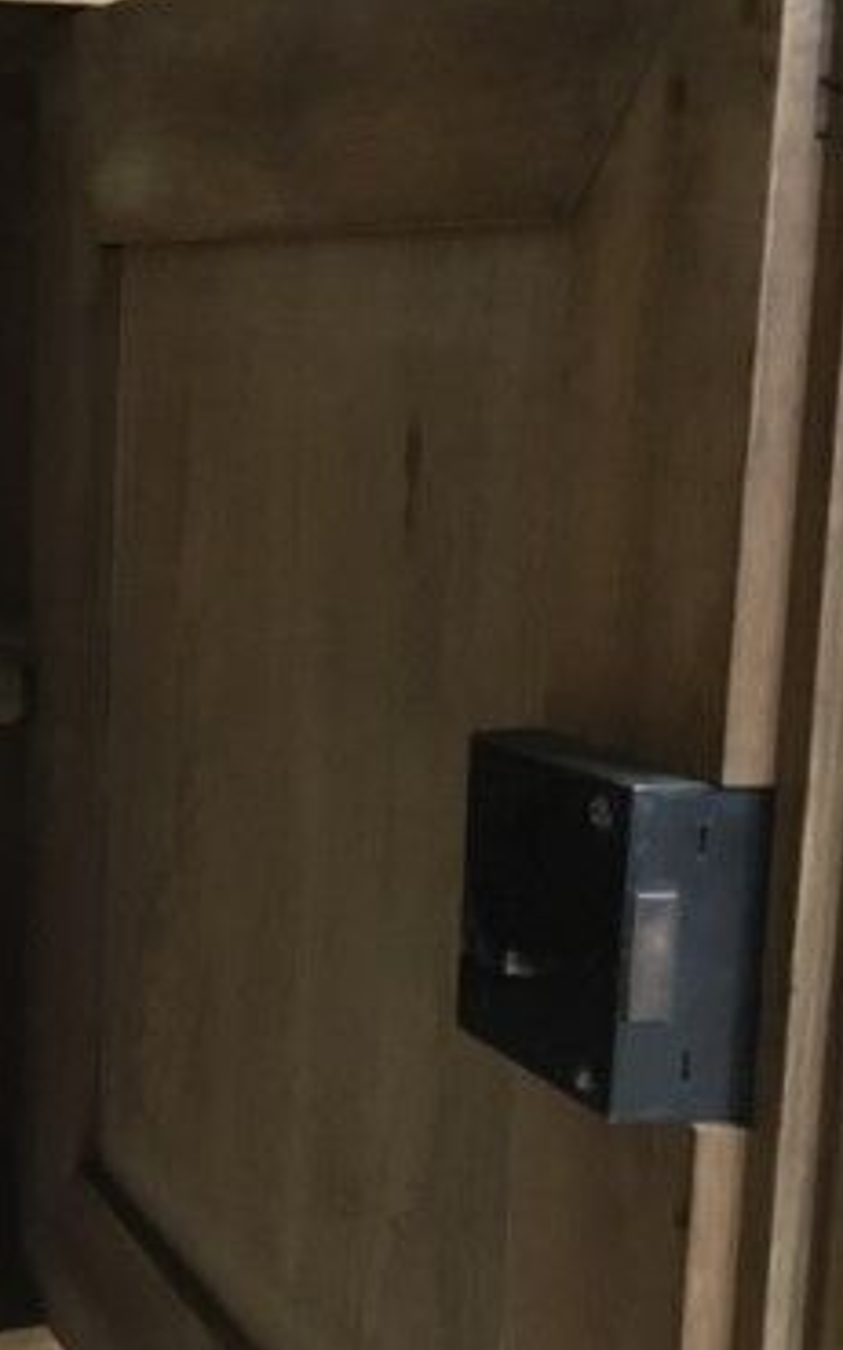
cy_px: 890
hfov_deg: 17.5
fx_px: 2612
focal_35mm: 71
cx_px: -164
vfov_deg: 28.8
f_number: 2.4
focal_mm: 3.3
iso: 400
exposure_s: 1/17
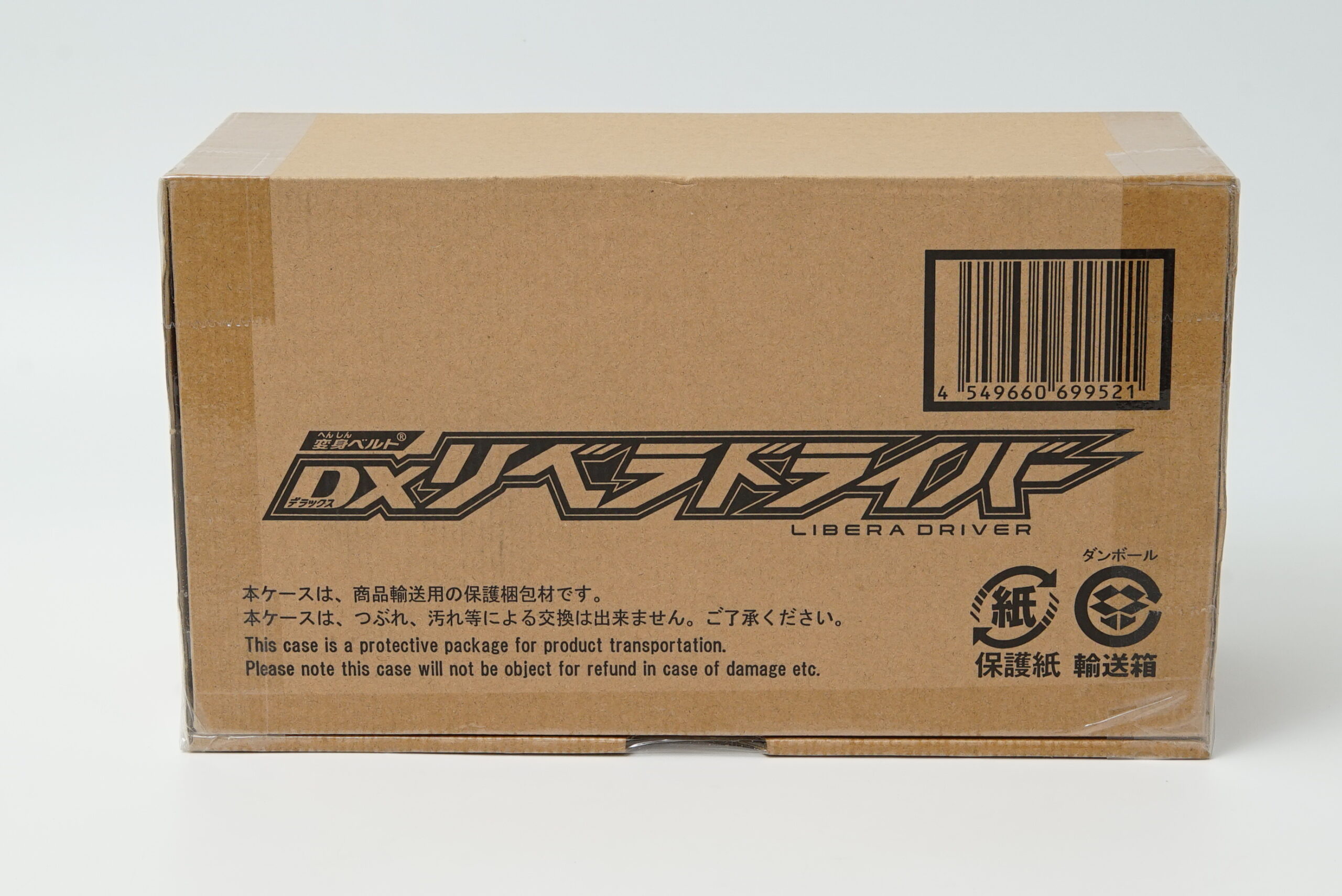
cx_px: 671
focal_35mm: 82
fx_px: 3058
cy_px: 448
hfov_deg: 24.8
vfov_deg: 16.7
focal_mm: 55
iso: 1000
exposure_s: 1/20
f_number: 10
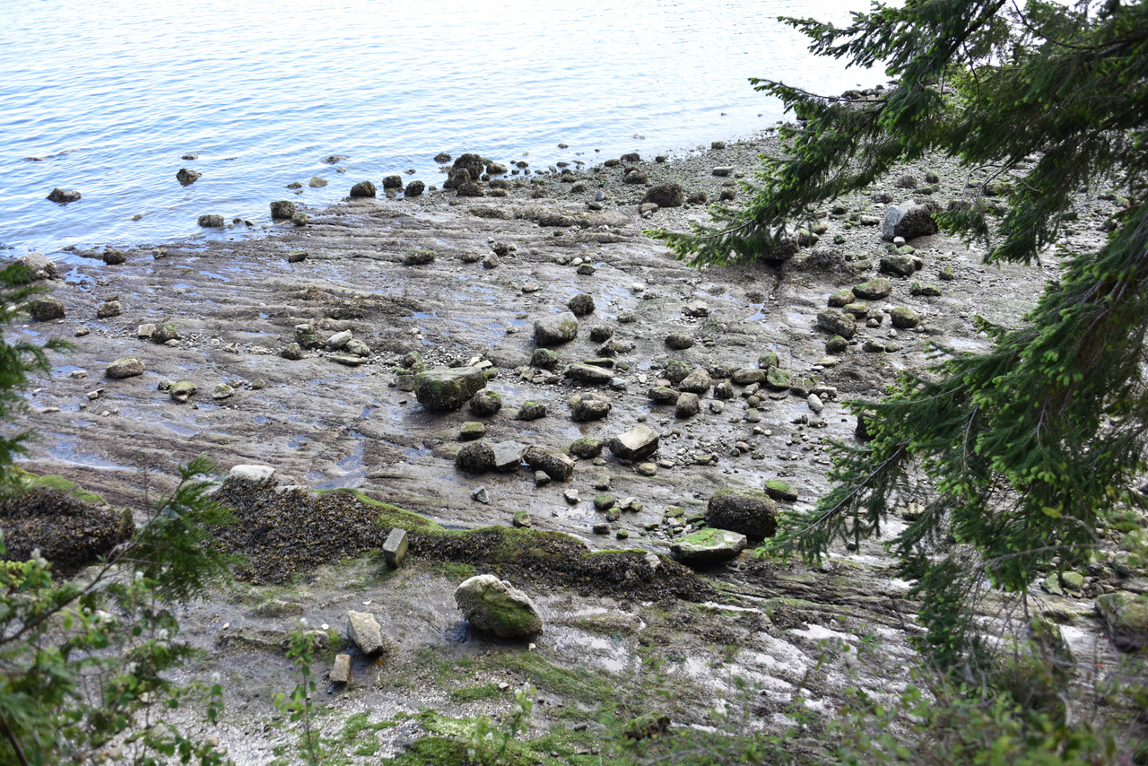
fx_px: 893
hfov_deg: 65.5
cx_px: 574
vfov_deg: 46.4
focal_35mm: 28
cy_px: 383
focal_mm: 28
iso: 100
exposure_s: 1/80
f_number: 4.5
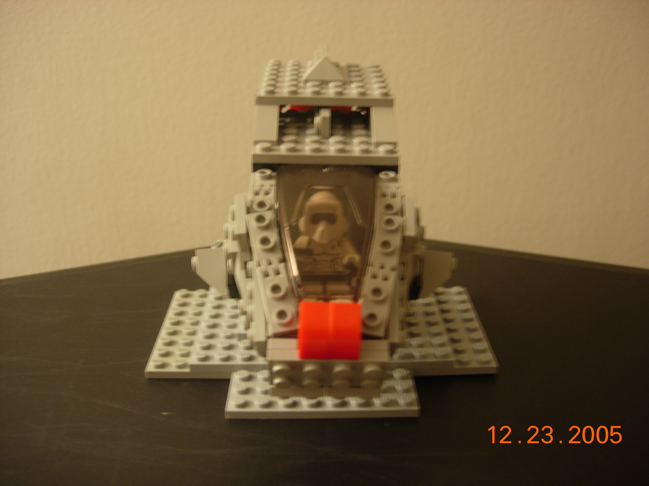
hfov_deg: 49.0
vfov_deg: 37.7
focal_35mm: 38
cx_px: 324
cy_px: 243
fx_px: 712
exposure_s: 1/4.4
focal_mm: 7.8
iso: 64
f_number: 2.8
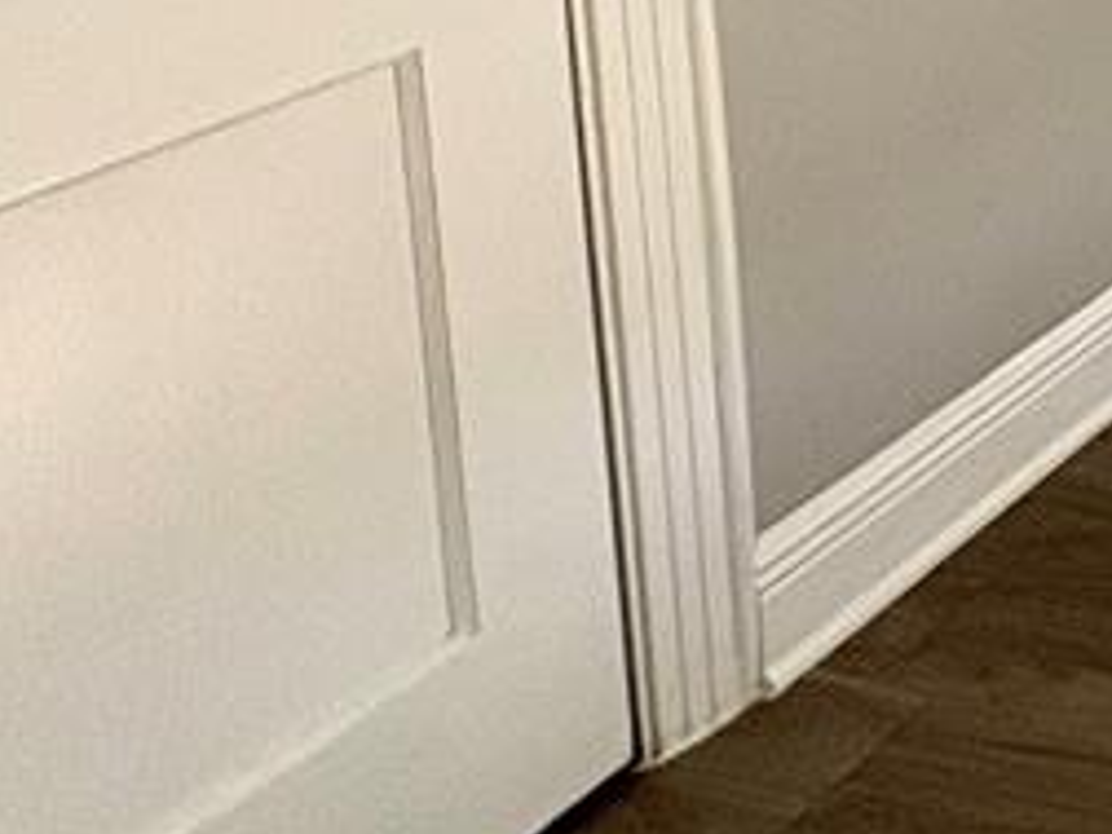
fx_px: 1831
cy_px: -605
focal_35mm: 57
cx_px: 2175
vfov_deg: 19.9
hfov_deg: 19.8
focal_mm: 2.22
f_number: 2.2
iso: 80
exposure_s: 1/99
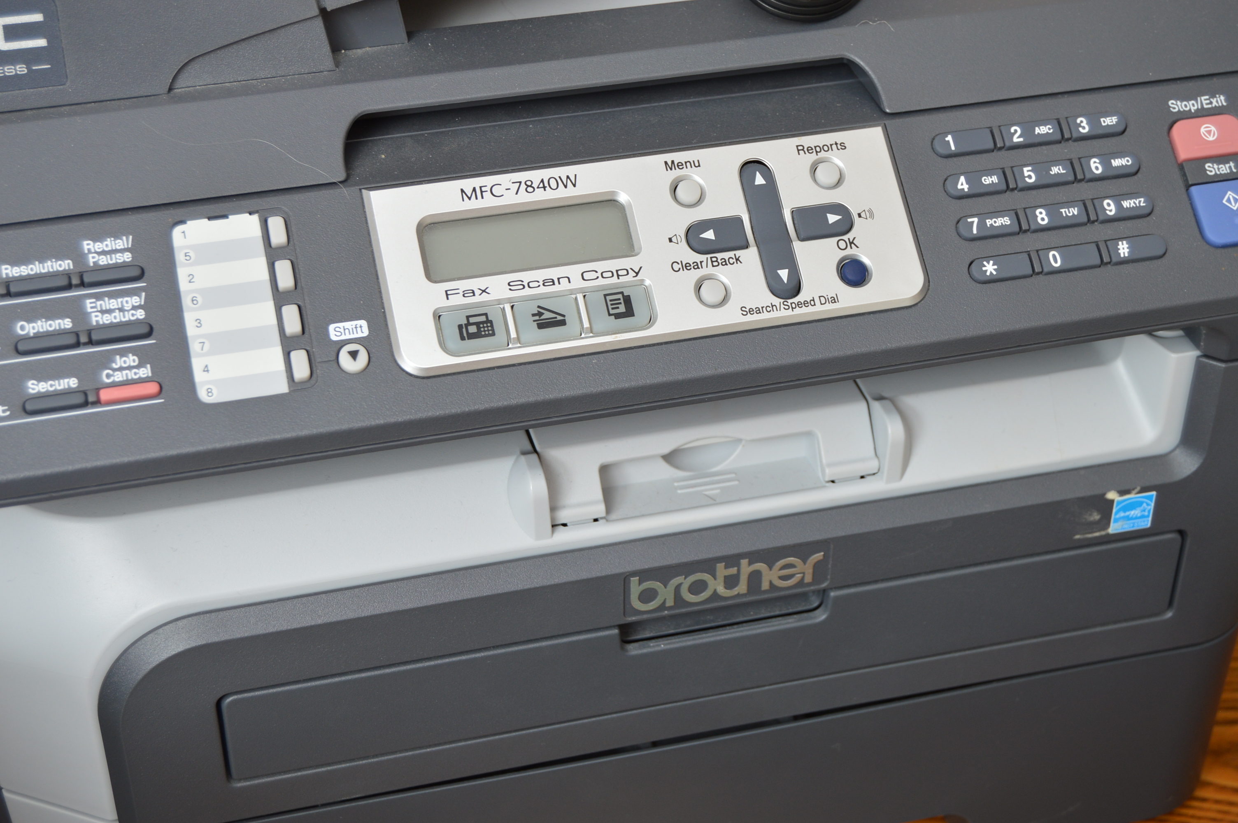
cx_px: 619
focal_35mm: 60
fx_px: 2061
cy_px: 412
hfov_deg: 33.4
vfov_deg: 22.6
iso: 200
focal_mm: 40
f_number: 5
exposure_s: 1/160
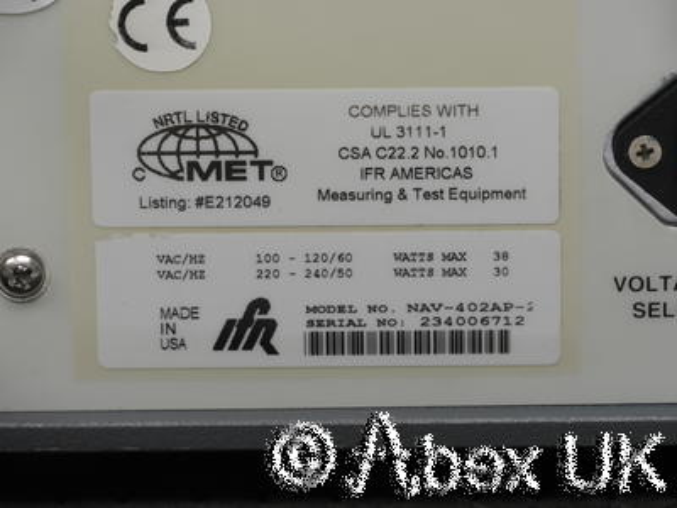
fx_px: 5476
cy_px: 254
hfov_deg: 7.1
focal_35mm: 280
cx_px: 338
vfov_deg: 5.3
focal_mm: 140
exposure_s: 1/25
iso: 400
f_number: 9
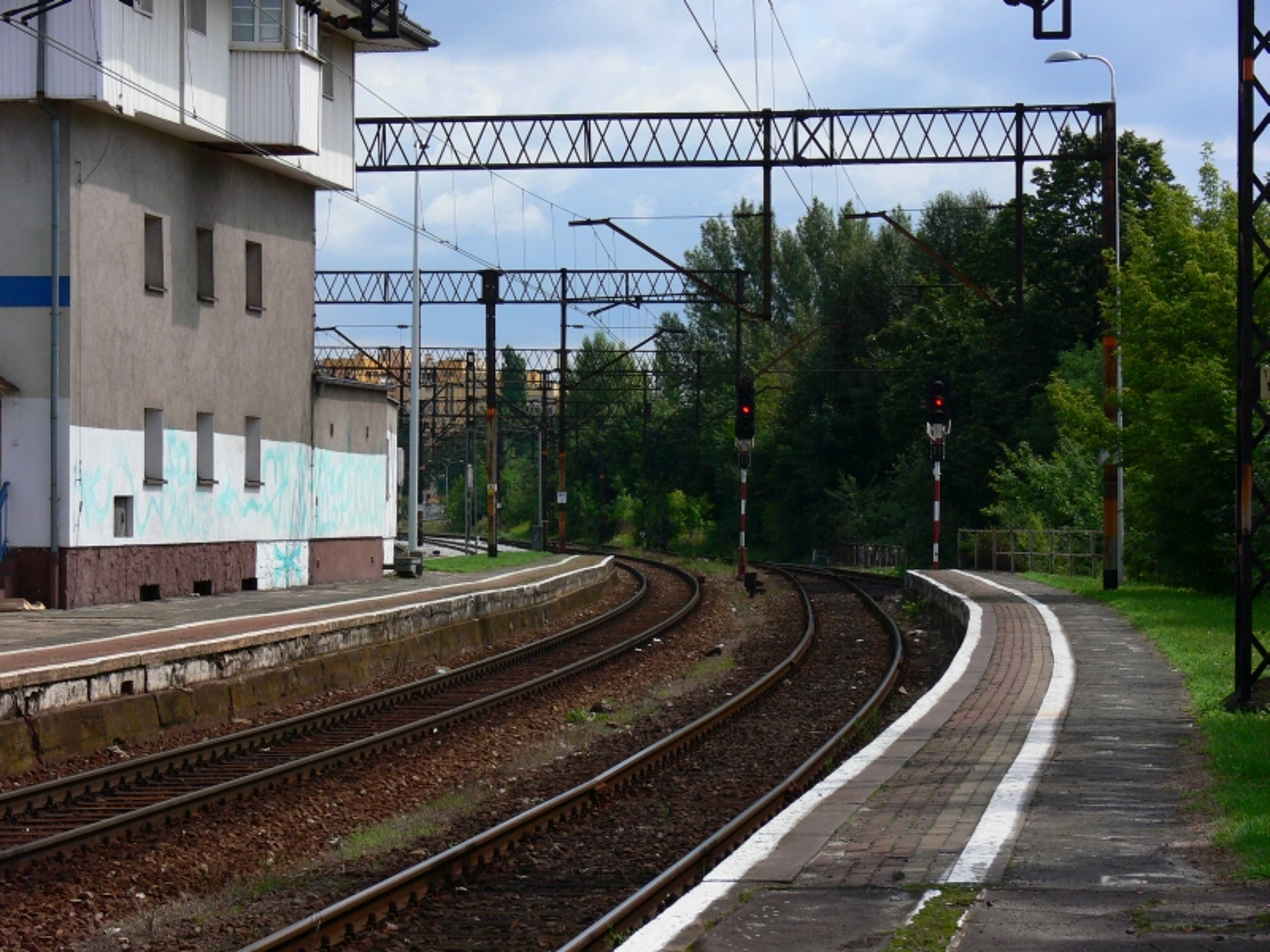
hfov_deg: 18.9
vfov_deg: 14.2
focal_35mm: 104
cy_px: 476
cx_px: 635
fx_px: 3816
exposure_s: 1/500
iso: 100
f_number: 6.3
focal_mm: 21.9
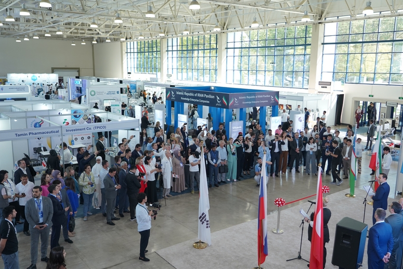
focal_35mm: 32
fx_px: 358
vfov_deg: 41.1
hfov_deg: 58.7
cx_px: 201
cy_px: 138
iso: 1250
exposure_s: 1/100
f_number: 4
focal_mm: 31
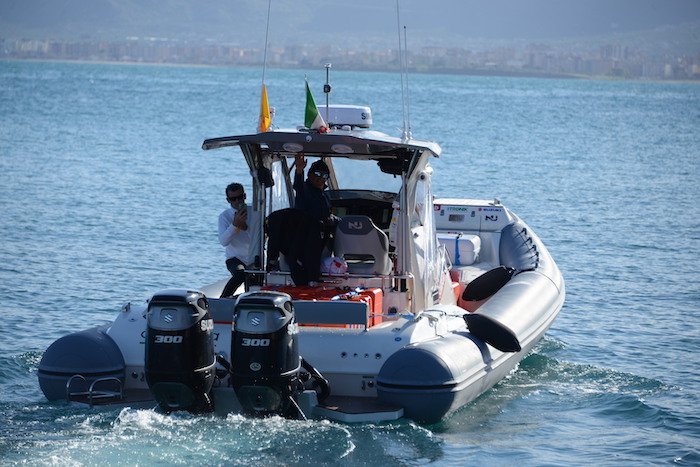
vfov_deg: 7.2
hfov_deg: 10.8
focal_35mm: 190
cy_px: 234
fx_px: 3695
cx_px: 350
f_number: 5.6
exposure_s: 1/1600
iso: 400
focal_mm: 190
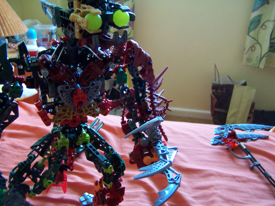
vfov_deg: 42.9
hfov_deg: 55.4
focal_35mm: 33
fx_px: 262
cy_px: 103
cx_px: 138
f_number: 2.8
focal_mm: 5.5
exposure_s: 1/10
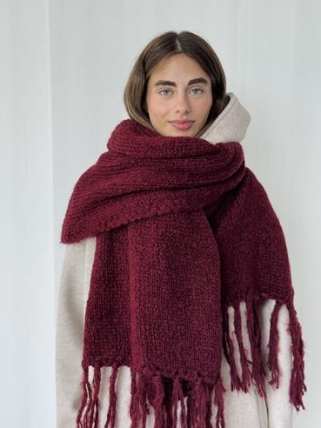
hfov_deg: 28.0
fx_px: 643
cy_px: 220
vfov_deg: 36.8
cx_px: 164
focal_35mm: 52
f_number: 1.78
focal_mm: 6.76
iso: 100
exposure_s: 1/115
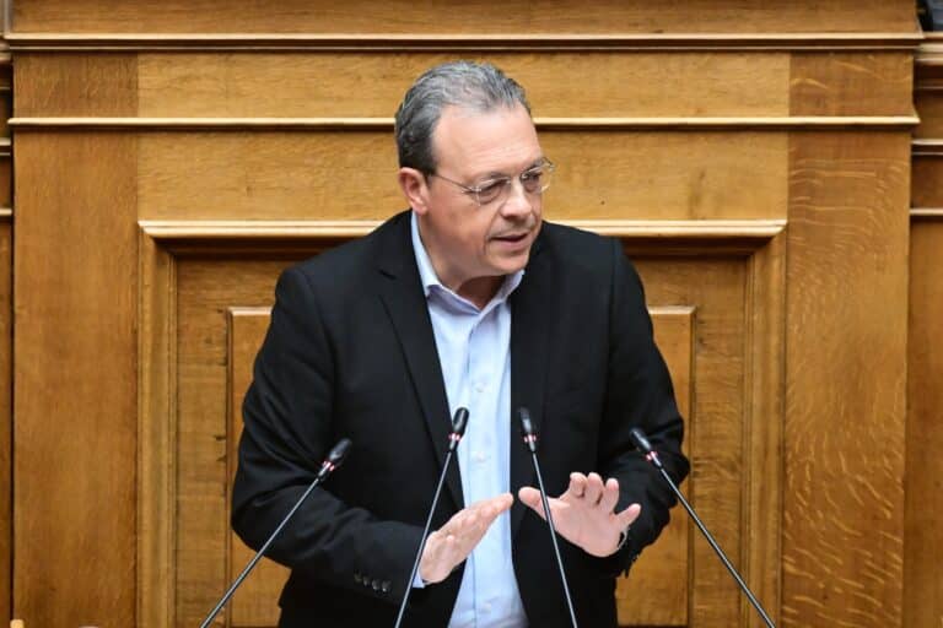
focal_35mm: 450
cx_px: 472
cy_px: 314
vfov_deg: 3.1
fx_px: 11787
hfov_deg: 4.6
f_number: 6.3
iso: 8000
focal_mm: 300
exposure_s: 1/500
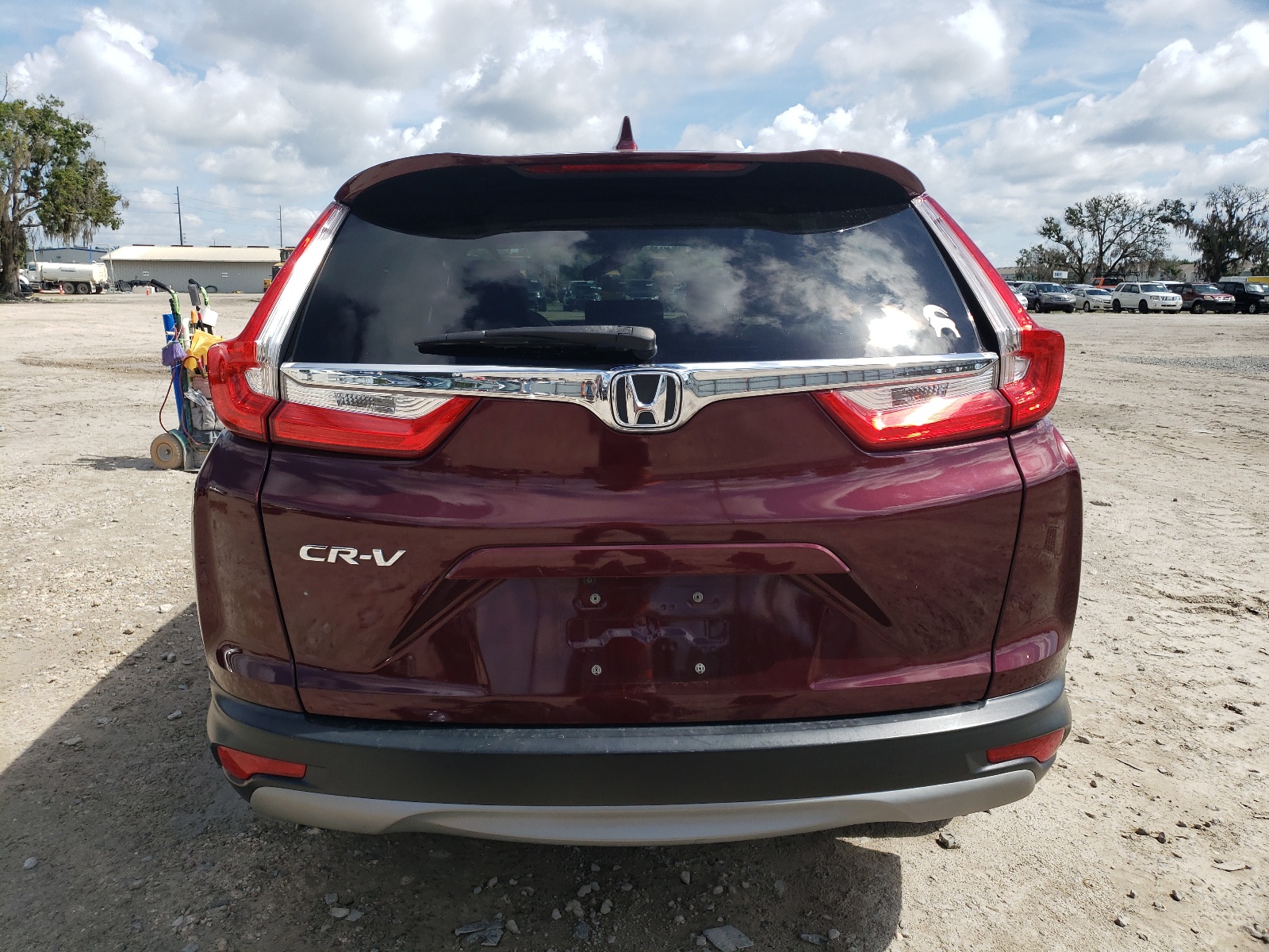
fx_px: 953
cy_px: 476
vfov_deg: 53.1
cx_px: 634
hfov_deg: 67.3
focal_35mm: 26
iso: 50
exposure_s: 1/3333
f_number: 1.5
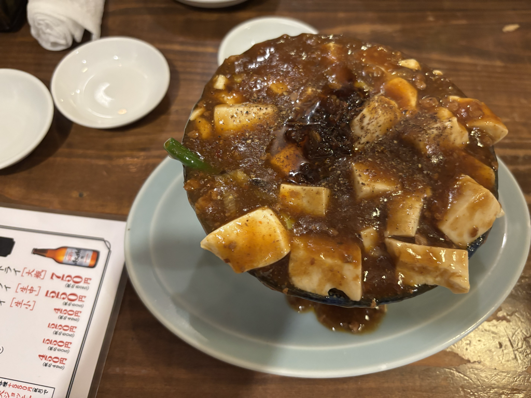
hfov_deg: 67.3
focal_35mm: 26
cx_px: 266
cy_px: 199
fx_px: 399
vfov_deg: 53.1
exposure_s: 1/40
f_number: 1.6
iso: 500
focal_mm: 5.96
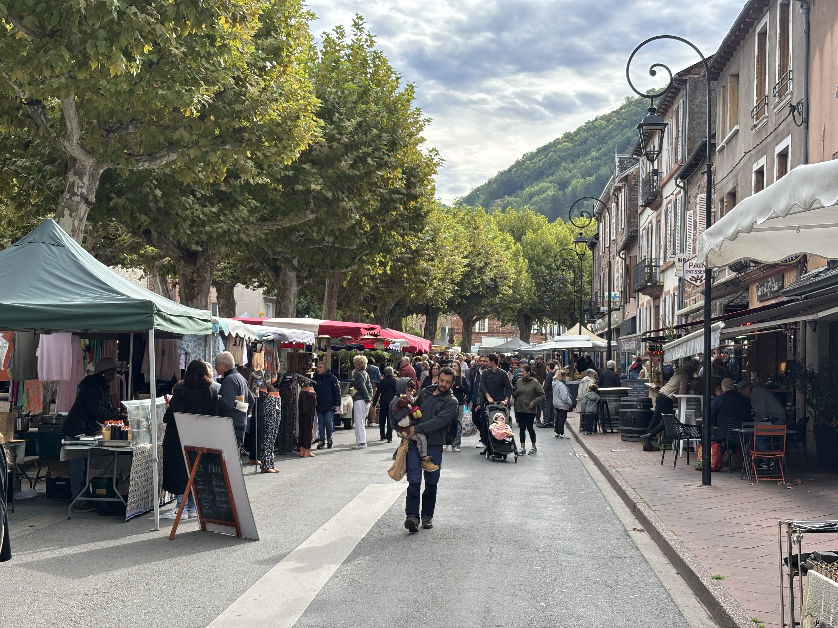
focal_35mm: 52
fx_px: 1259
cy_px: 314
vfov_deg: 28.0
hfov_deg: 36.8
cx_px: 419
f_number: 1.6
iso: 32
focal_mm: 5.96
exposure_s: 1/675
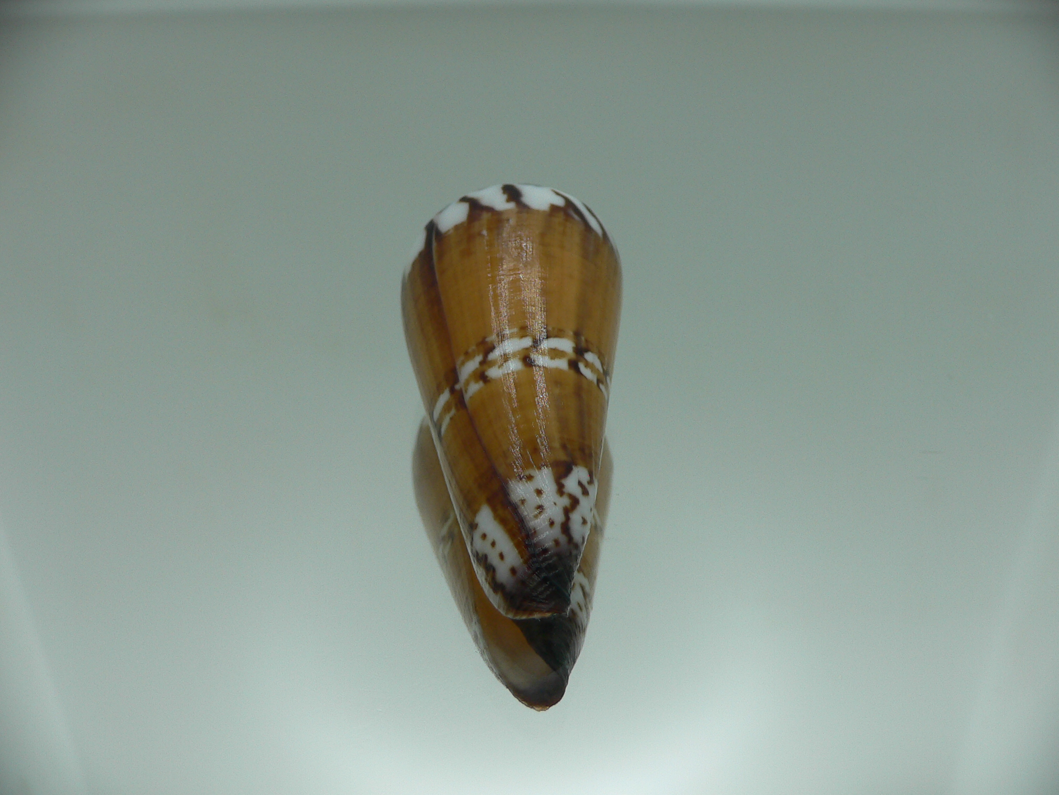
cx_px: 530
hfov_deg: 52.6
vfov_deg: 40.7
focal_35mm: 35
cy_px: 398
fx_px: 1071
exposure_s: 1/100
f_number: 2.8
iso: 80
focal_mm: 4.6
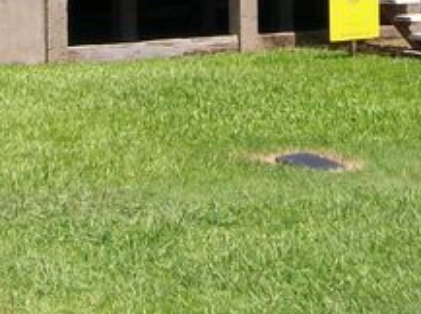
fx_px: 1615
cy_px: -178
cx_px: 142
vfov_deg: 10.7
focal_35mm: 133
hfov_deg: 14.8
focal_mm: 6
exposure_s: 1/460
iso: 80
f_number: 4.8
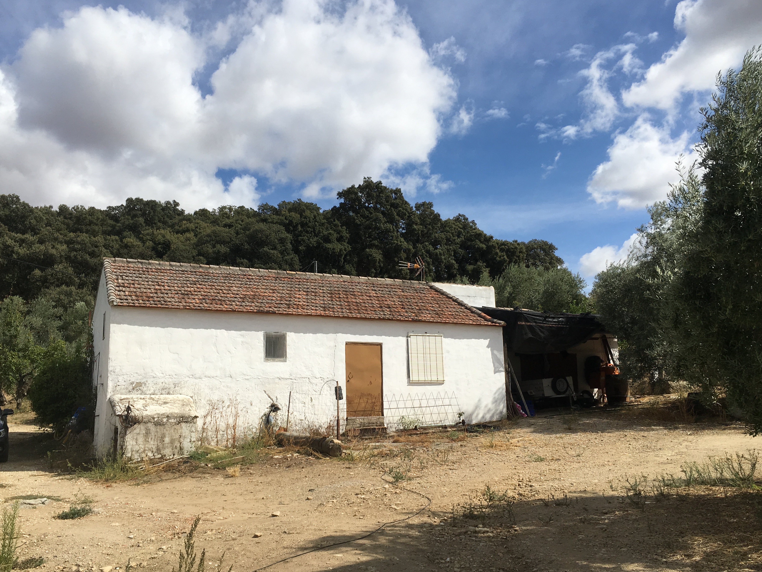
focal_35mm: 32
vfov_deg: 44.1
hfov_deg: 56.8
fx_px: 704
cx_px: 371
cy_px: 303
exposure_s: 1/3077
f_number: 2.2
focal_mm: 4.15
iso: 25
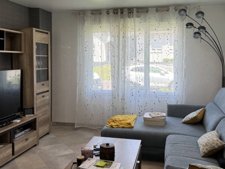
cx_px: 110
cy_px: 61
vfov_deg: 38.4
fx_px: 241
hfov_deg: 50.1
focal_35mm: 37
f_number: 1.78
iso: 64
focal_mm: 6.76
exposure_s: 1/174
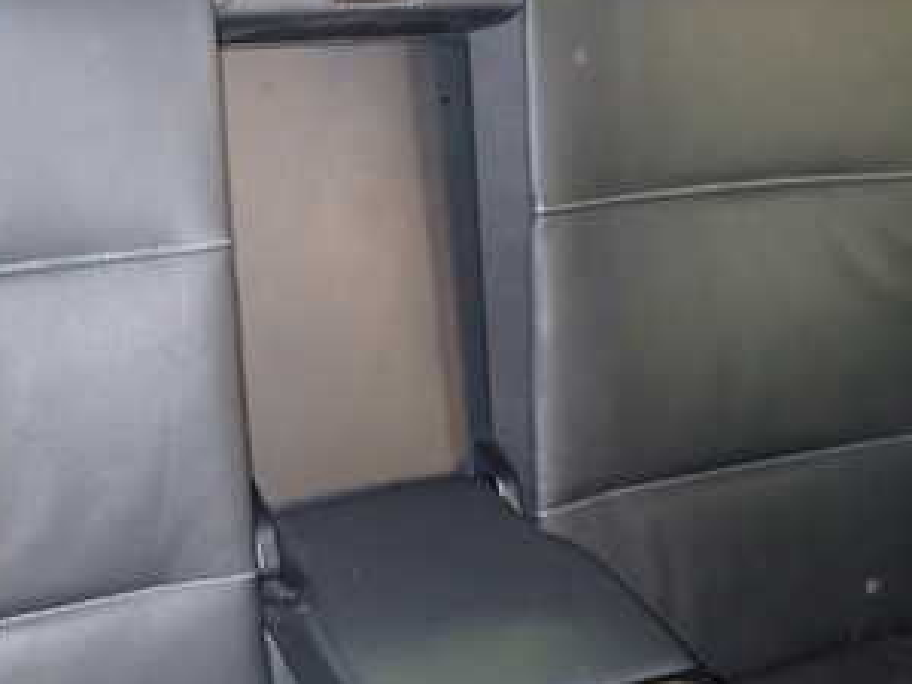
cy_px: 426
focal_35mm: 50
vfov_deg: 29.0
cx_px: 292
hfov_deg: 37.7
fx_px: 1317
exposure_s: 1/30
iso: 640
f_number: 2
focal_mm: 4.5
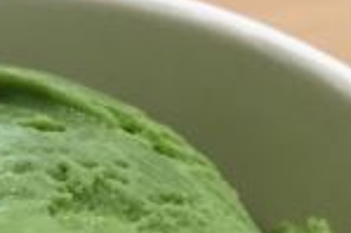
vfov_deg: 9.0
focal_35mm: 142
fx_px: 1383
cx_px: -71
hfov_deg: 14.0
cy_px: 479
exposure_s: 1/33
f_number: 2.2
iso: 64
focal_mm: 4.15
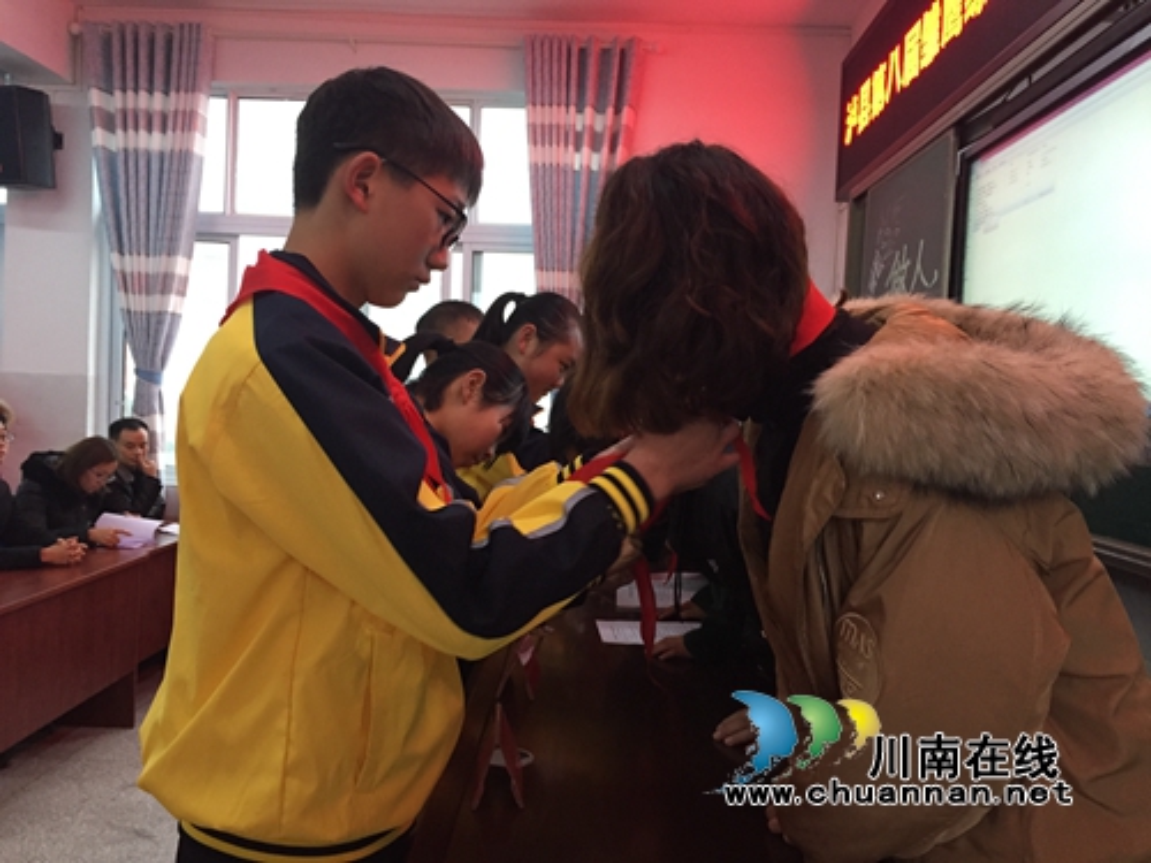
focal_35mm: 29
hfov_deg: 61.7
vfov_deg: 48.2
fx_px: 964
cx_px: 576
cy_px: 432
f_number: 2.2
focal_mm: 4.15
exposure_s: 1/33
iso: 200
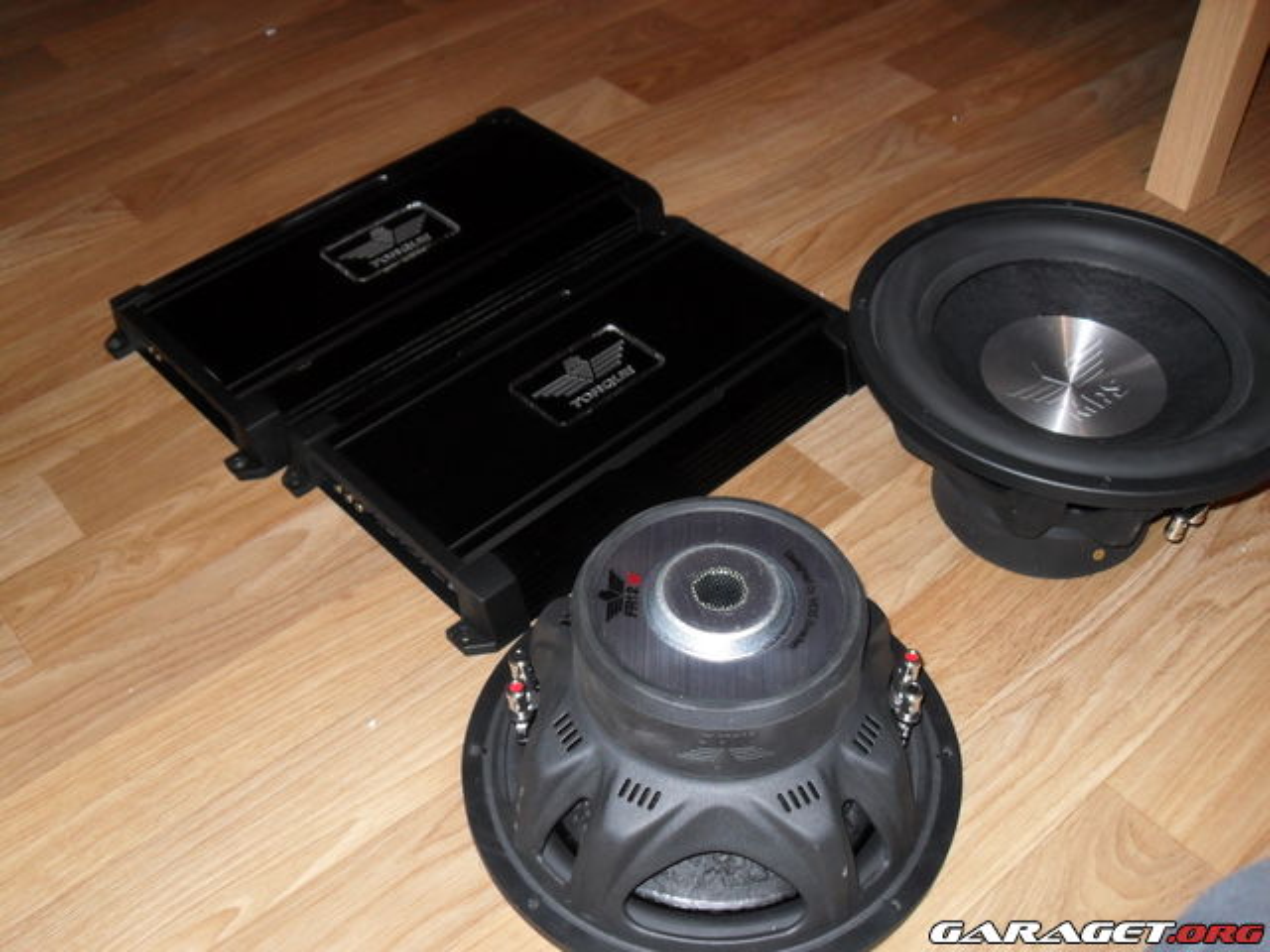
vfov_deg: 40.7
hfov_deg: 52.6
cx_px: 635
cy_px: 476
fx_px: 1284
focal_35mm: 35
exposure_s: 1/45
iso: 200
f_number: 2.8
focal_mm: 6.2
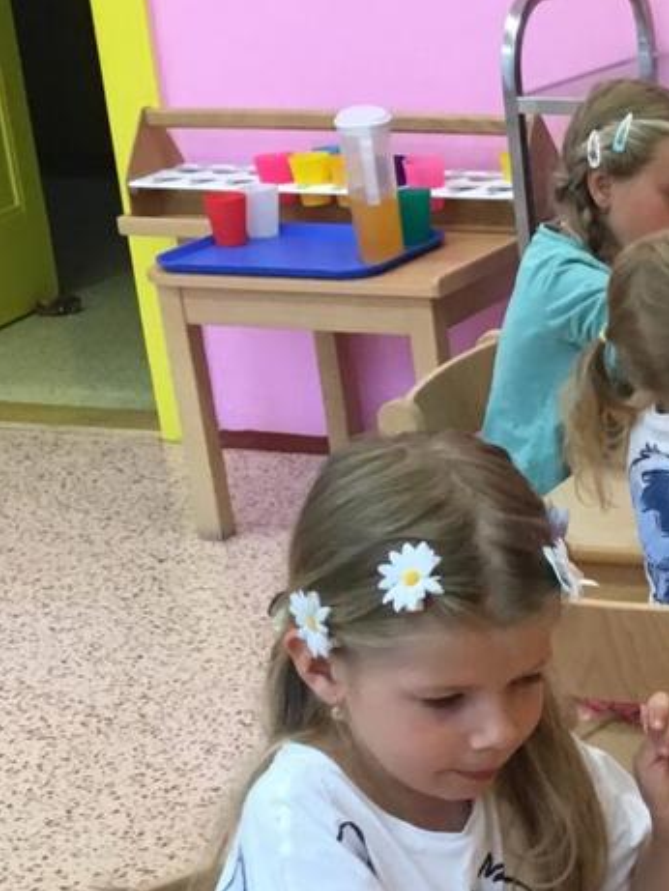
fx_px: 2318
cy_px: 876
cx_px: 810
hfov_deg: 15.8
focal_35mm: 90
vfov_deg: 21.1
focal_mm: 3.3
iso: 50
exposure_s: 1/33
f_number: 2.4
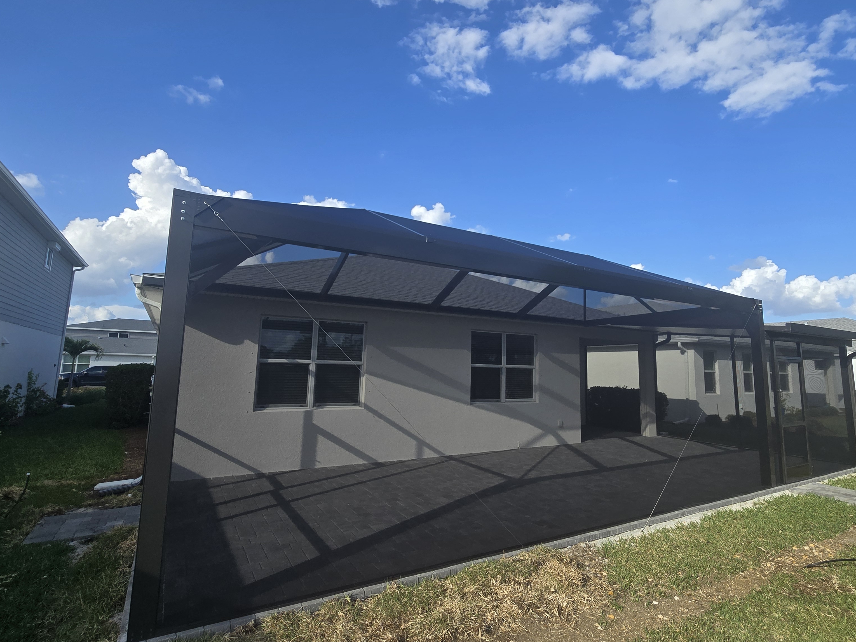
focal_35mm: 17
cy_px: 298
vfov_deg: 74.6
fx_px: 420
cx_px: 467
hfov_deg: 90.8
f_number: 2.2
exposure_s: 1/1809
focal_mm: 2.2
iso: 50
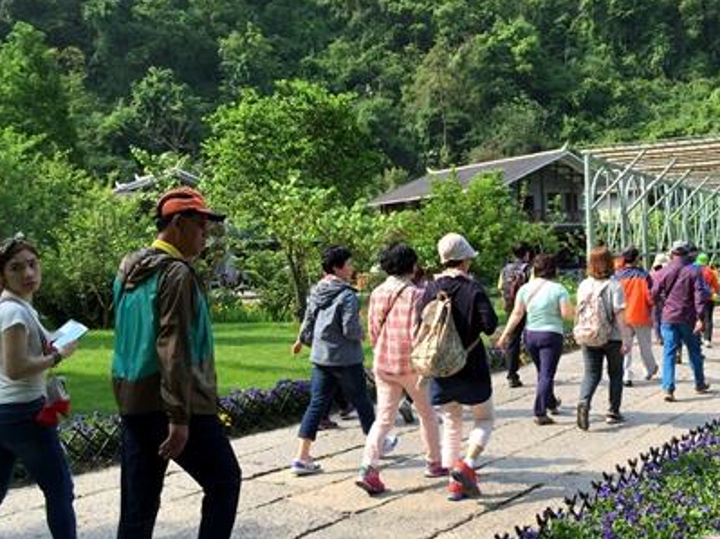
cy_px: 279
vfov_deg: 35.9
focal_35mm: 40
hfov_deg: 46.4
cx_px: 451
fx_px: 832
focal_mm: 4.15
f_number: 2.2
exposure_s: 1/638
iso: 32
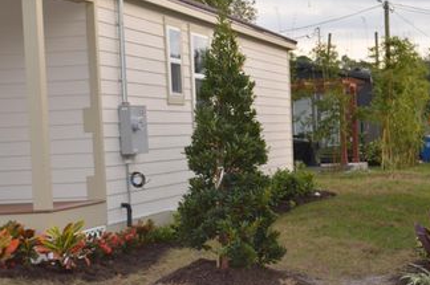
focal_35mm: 102
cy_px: 172
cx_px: 279
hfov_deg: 20.0
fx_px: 1217
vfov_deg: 13.4
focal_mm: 44
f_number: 5.3
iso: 400
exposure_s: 1/80
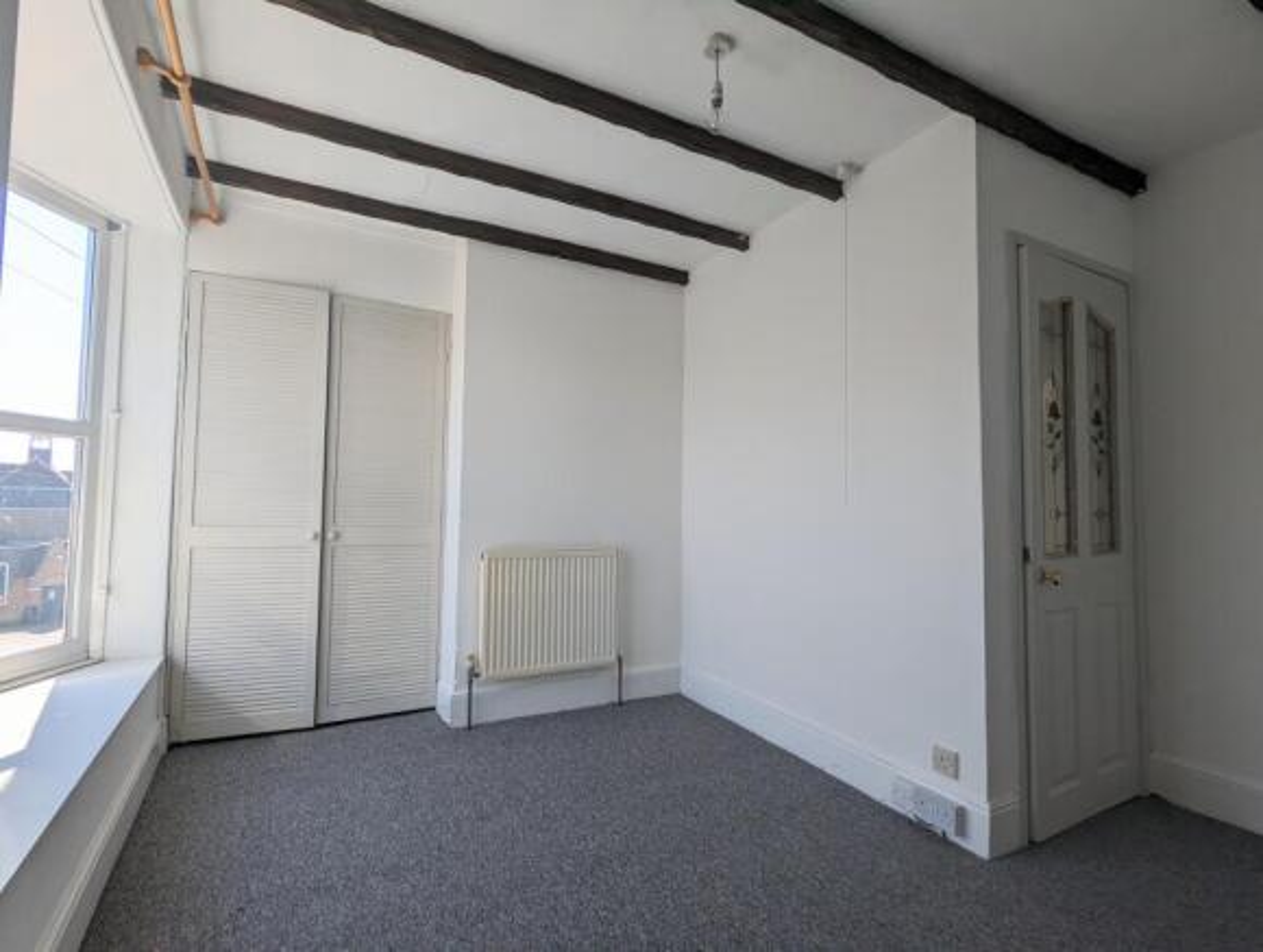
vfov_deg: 78.3
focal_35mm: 16
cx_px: 632
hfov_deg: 94.4
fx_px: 585
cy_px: 476
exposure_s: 1/537
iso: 51
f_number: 2.2
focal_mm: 2.35
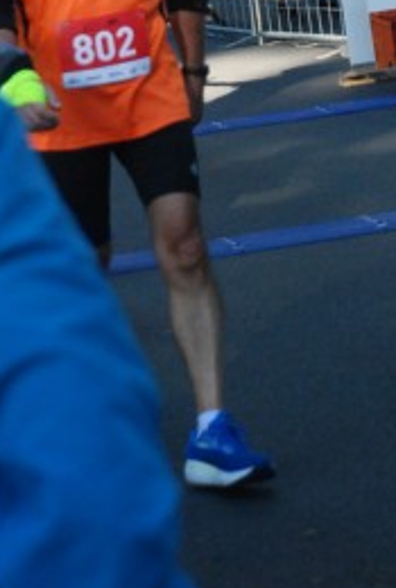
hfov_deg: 7.7
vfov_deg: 11.2
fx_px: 2950
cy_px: -38
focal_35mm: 180
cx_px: 212
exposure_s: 1/400
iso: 1000
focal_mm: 52
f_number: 5
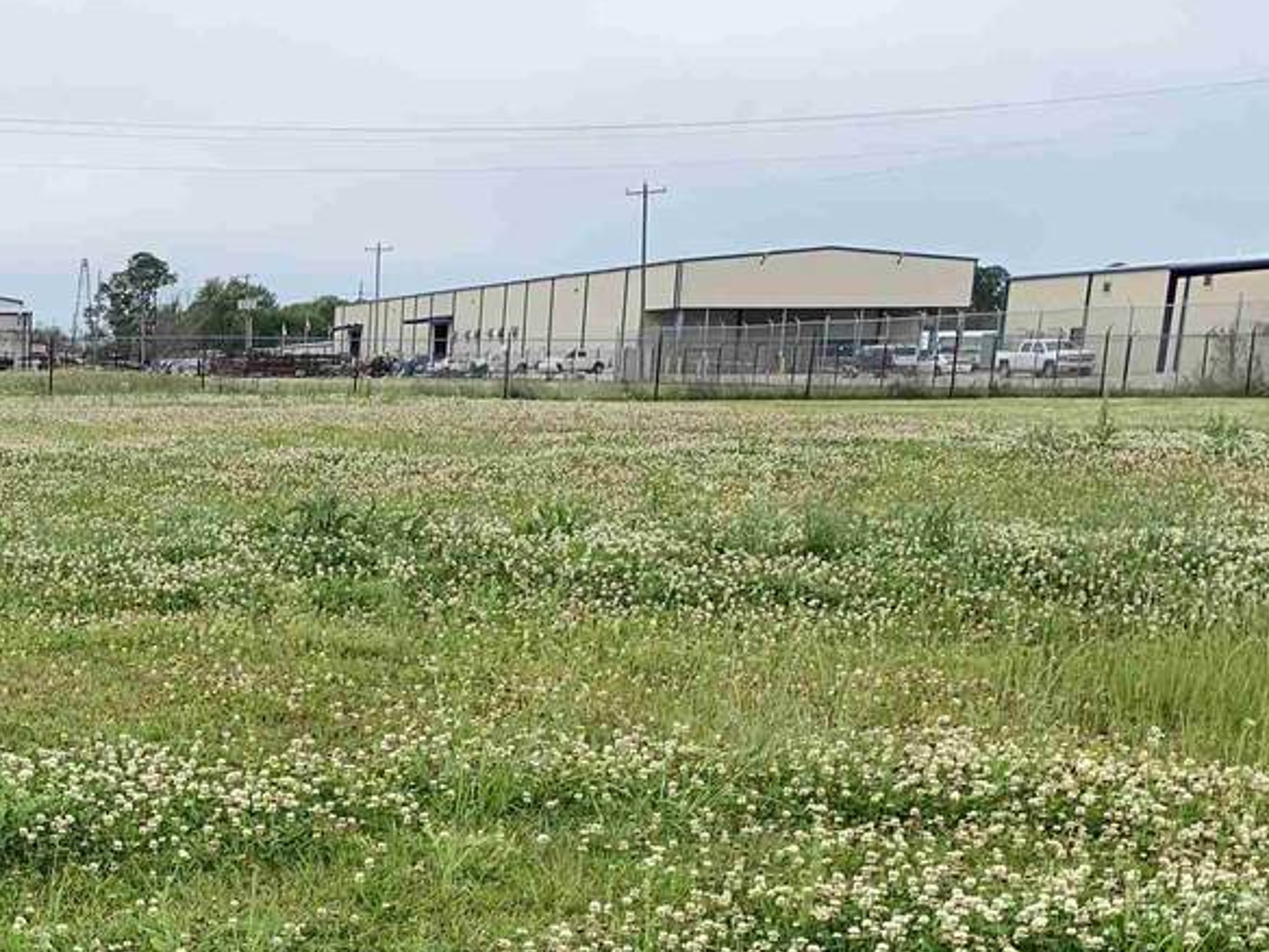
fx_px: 2090
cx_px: -35
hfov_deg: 31.0
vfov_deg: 24.4
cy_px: 969
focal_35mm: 57
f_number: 1.8
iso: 25
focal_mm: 4.25
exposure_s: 1/1490
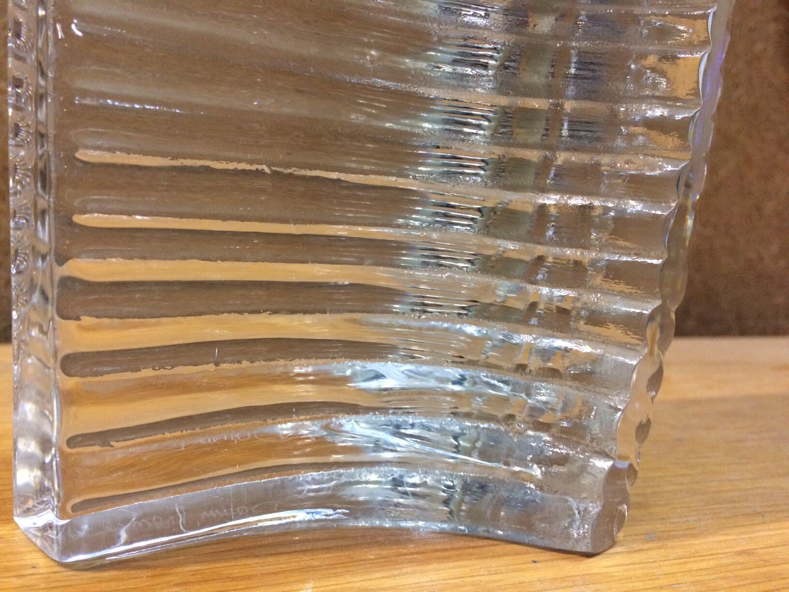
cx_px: 394
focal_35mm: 29
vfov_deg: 48.2
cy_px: 296
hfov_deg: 61.7
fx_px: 661
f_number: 2.2
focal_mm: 4.15
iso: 250
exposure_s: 1/25
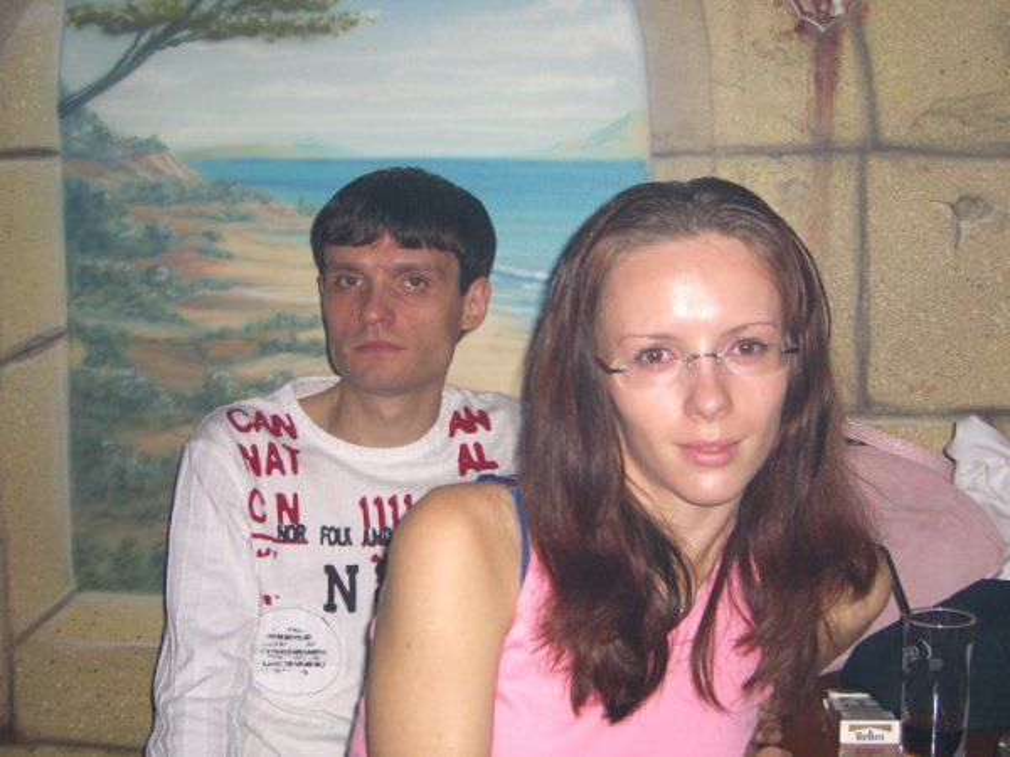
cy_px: 378
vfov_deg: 31.5
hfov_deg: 41.2
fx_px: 1342
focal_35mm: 46
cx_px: 505
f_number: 3.1
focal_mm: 9.5
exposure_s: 1/60
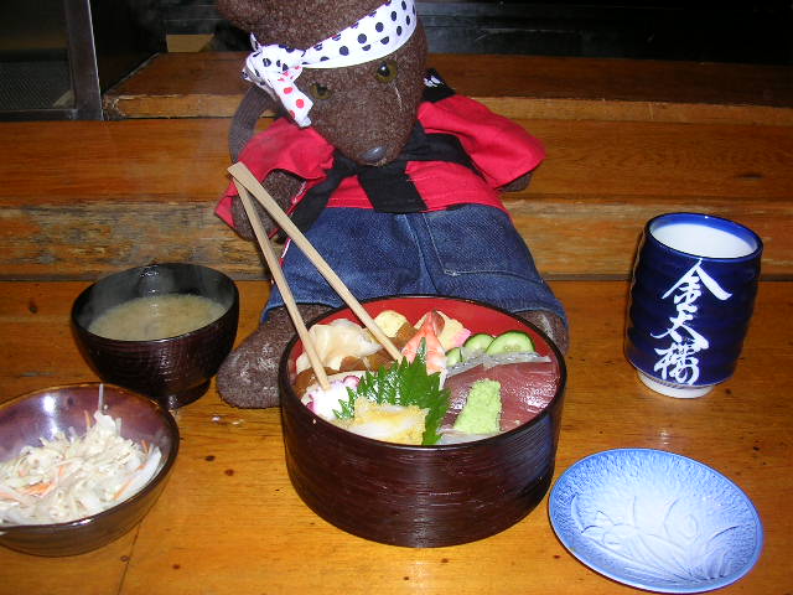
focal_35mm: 38
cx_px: 396
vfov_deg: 37.7
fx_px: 871
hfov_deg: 49.0
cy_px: 298
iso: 50
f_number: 2.8
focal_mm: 5.8
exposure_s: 1/60.1
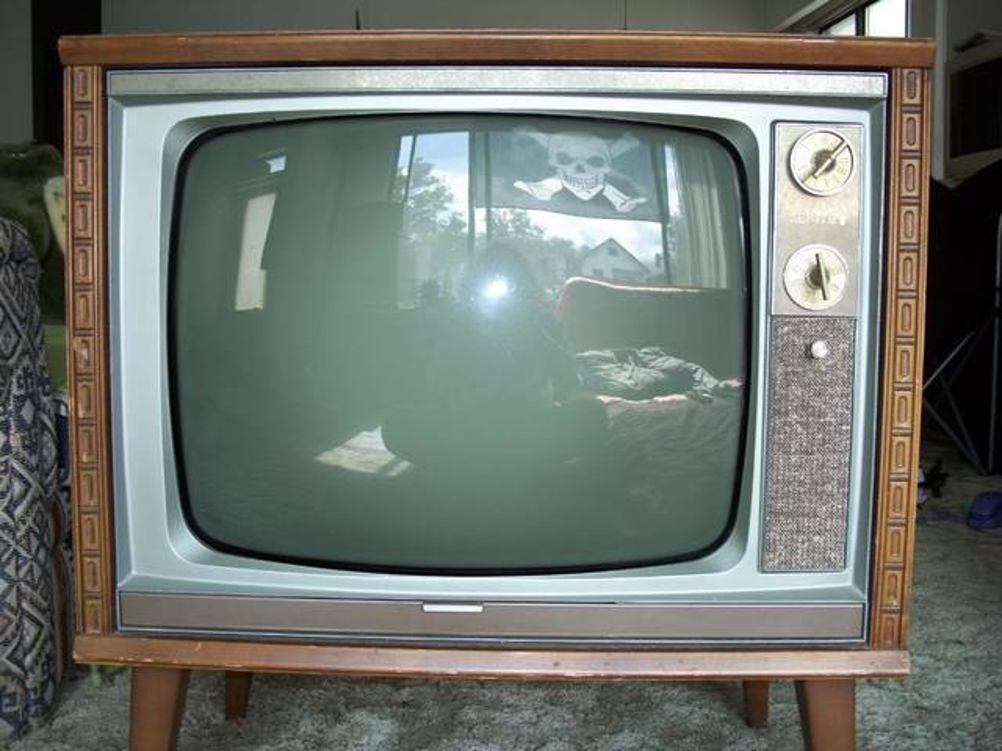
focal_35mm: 37
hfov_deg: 50.1
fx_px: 1071
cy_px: 376
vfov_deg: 38.7
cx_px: 501
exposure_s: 1/60
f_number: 2.8
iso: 80
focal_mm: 7.8
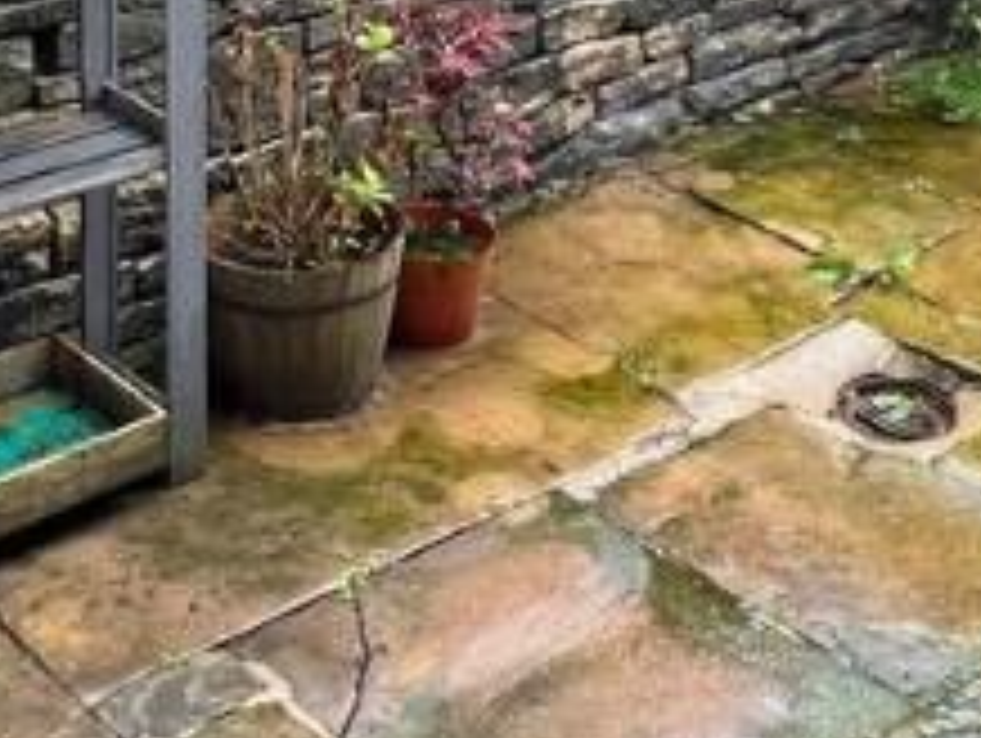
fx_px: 1731
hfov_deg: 31.6
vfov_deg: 22.1
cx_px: 405
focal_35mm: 61
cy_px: -166
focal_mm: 1.57
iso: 40
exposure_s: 1/99
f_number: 1.8
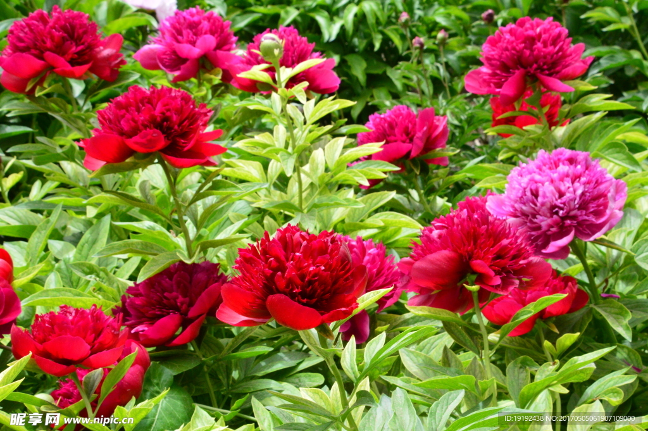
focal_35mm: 78
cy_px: 216
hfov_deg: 26.0
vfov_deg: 17.5
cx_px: 324
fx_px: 1403
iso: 1400
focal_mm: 52
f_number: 20
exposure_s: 1/250
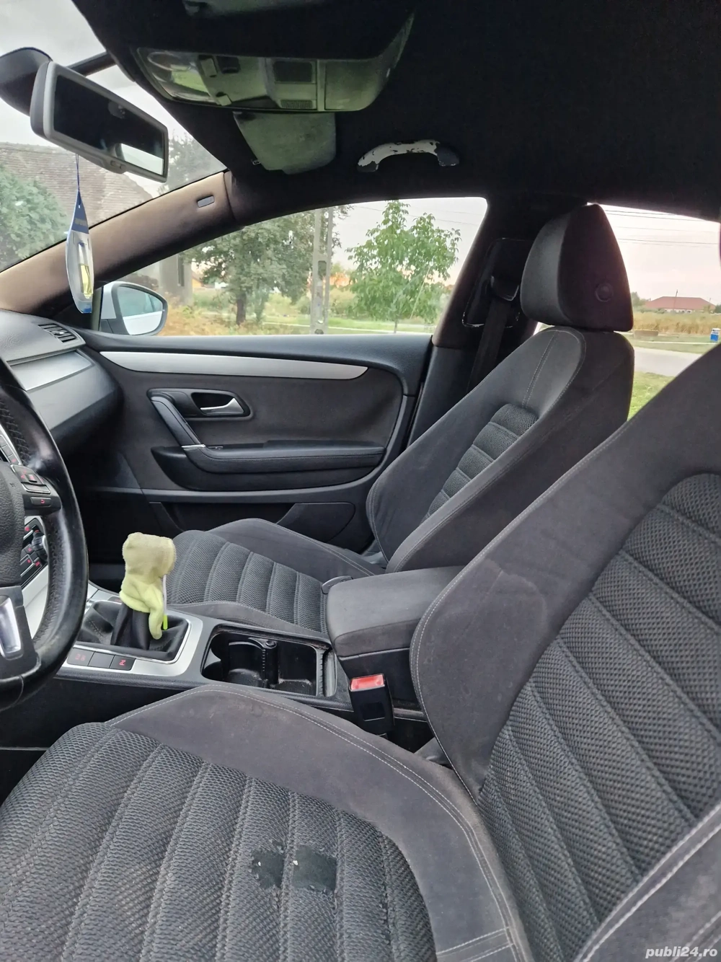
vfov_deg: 73.9
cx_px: 360
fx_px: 639
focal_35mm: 23
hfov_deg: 58.9
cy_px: 481
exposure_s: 1/100
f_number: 1.8
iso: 1000
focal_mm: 5.4
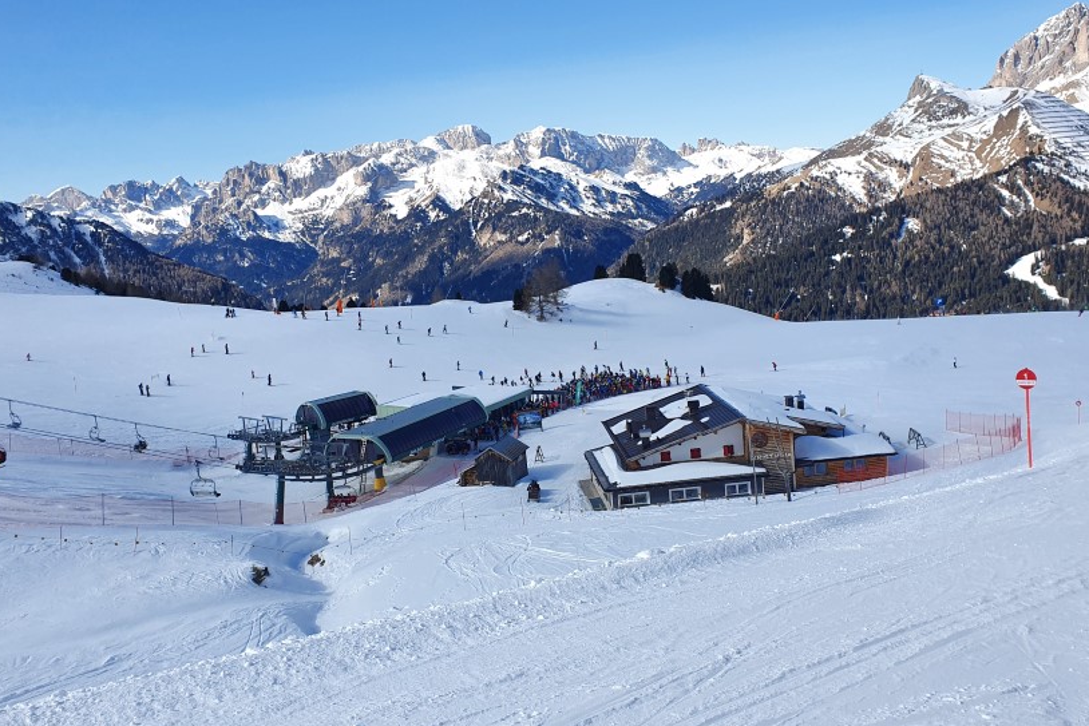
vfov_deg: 38.9
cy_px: 353
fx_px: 1029
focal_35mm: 34
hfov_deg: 55.8
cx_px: 565
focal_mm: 4.32
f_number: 2.4
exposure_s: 1/1592
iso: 50
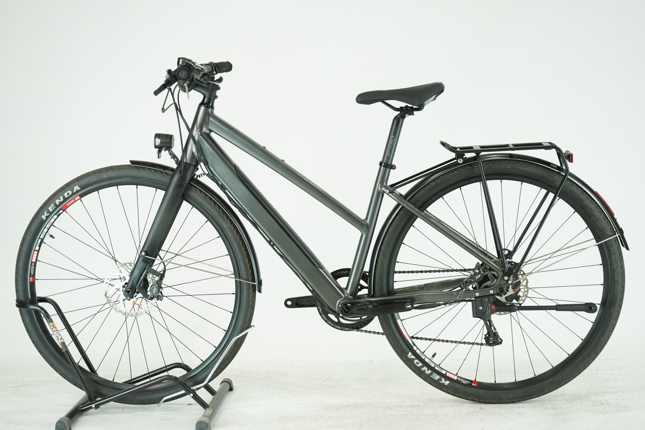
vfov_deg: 23.0
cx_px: 322
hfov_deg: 33.9
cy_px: 215
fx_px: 1057
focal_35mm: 59
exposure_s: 1/200
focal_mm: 59
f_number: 5.6
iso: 1600
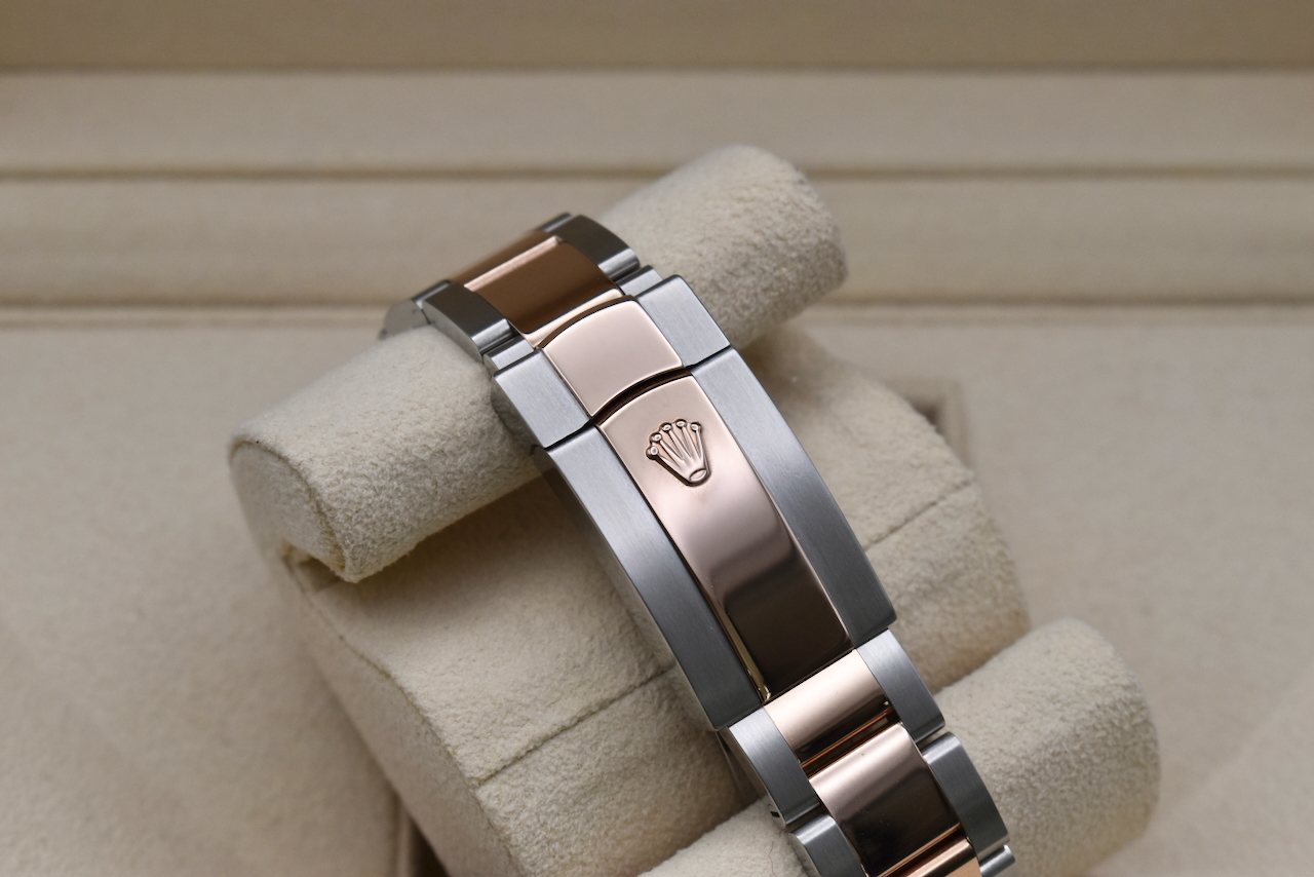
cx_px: 657
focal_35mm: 82
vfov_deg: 16.6
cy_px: 438
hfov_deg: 24.6
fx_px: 3012
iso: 400
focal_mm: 55
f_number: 8
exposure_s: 1/200
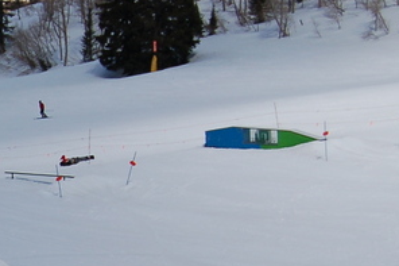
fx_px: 1839
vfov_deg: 8.2
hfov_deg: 11.7
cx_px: -243
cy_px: 345
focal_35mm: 166
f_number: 6.3
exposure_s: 1/1600
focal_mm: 32
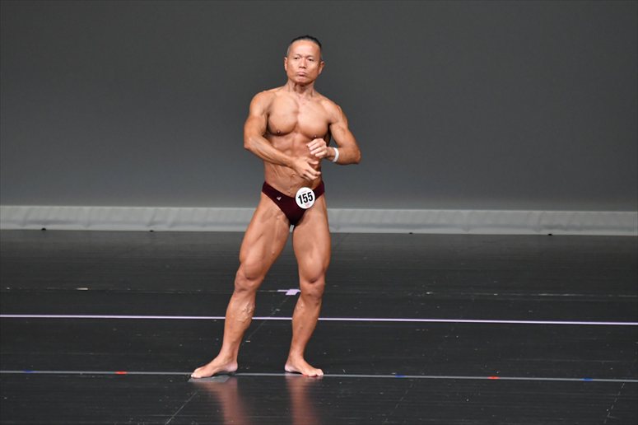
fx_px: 6111
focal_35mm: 345
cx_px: 319
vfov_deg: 4.0
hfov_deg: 6.0
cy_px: 212
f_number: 5.6
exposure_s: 1/400
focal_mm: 230
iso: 4000
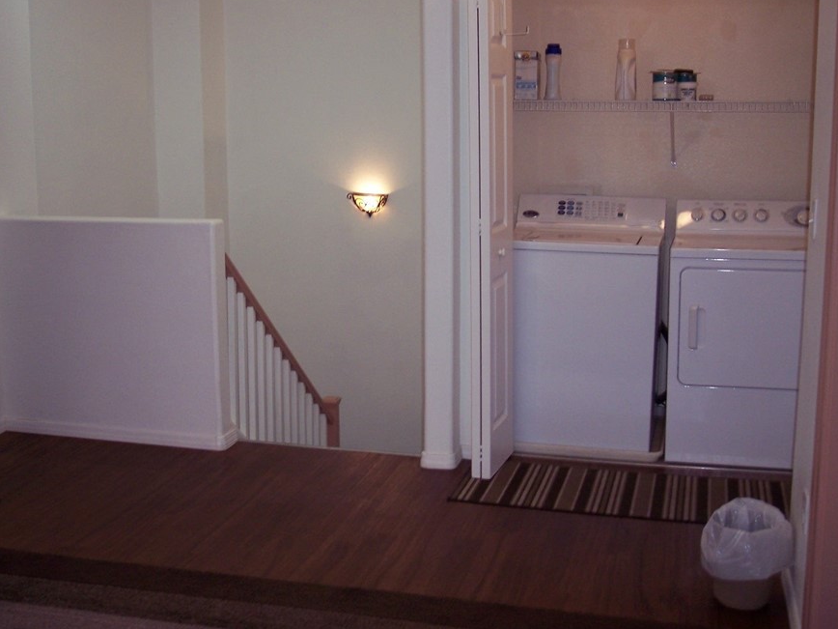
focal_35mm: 46
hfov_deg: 41.2
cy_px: 275
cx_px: 384
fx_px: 1114
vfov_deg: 31.5
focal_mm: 8
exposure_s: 1/60
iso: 140
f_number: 2.8
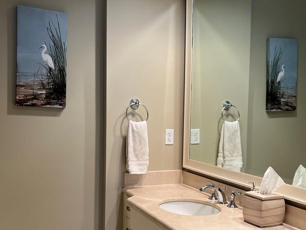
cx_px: 170
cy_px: 153
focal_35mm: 44
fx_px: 389
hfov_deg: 42.9
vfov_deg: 32.6
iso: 125
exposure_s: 1/120
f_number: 1.5
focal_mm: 5.7
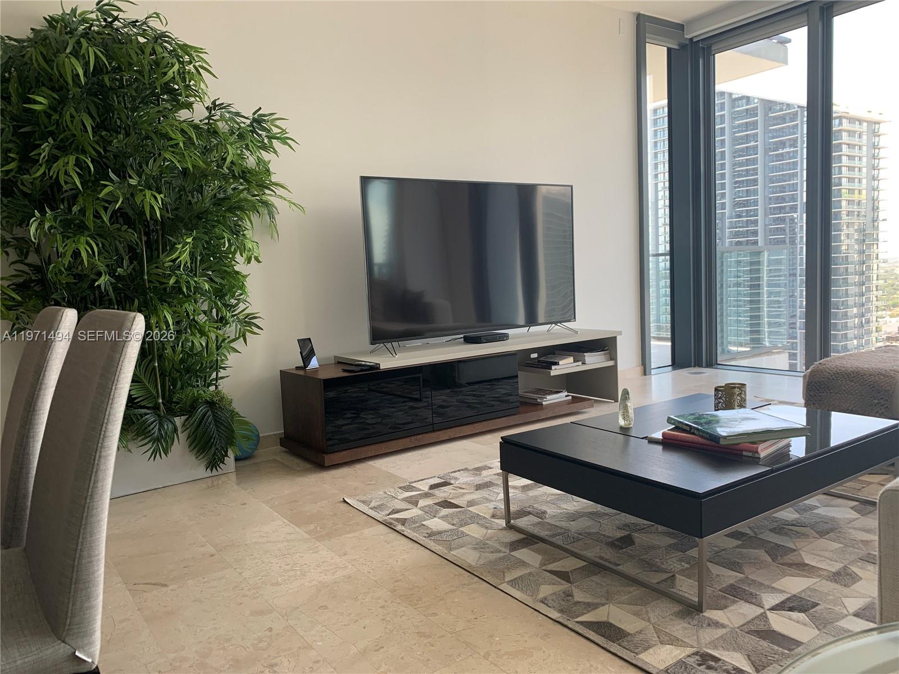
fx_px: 675
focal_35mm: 26
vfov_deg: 53.1
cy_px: 337
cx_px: 450
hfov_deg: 67.3
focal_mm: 4.25
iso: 50
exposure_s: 1/121
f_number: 1.8
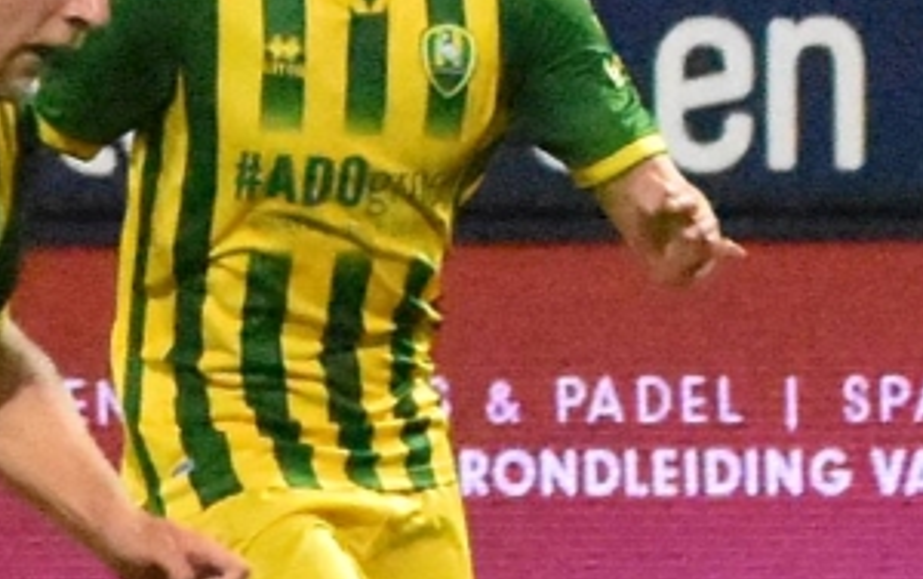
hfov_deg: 3.1
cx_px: 631
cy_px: 795
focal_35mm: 684
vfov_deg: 1.9
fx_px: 17219
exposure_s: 1/1250
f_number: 3.5
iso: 10000
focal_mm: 70
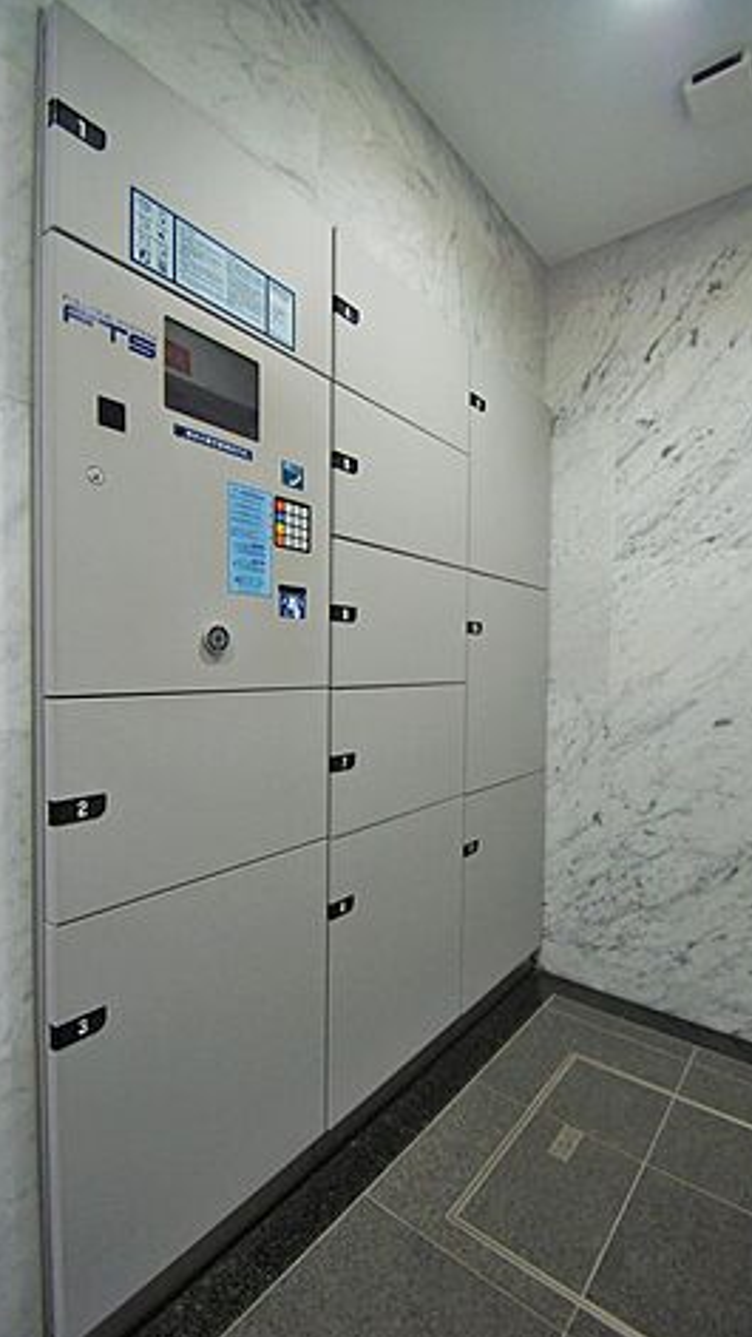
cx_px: 373
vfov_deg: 99.4
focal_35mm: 16
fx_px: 567
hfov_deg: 67.1
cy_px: 676
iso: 500
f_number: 3.5
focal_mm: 10
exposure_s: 1/30
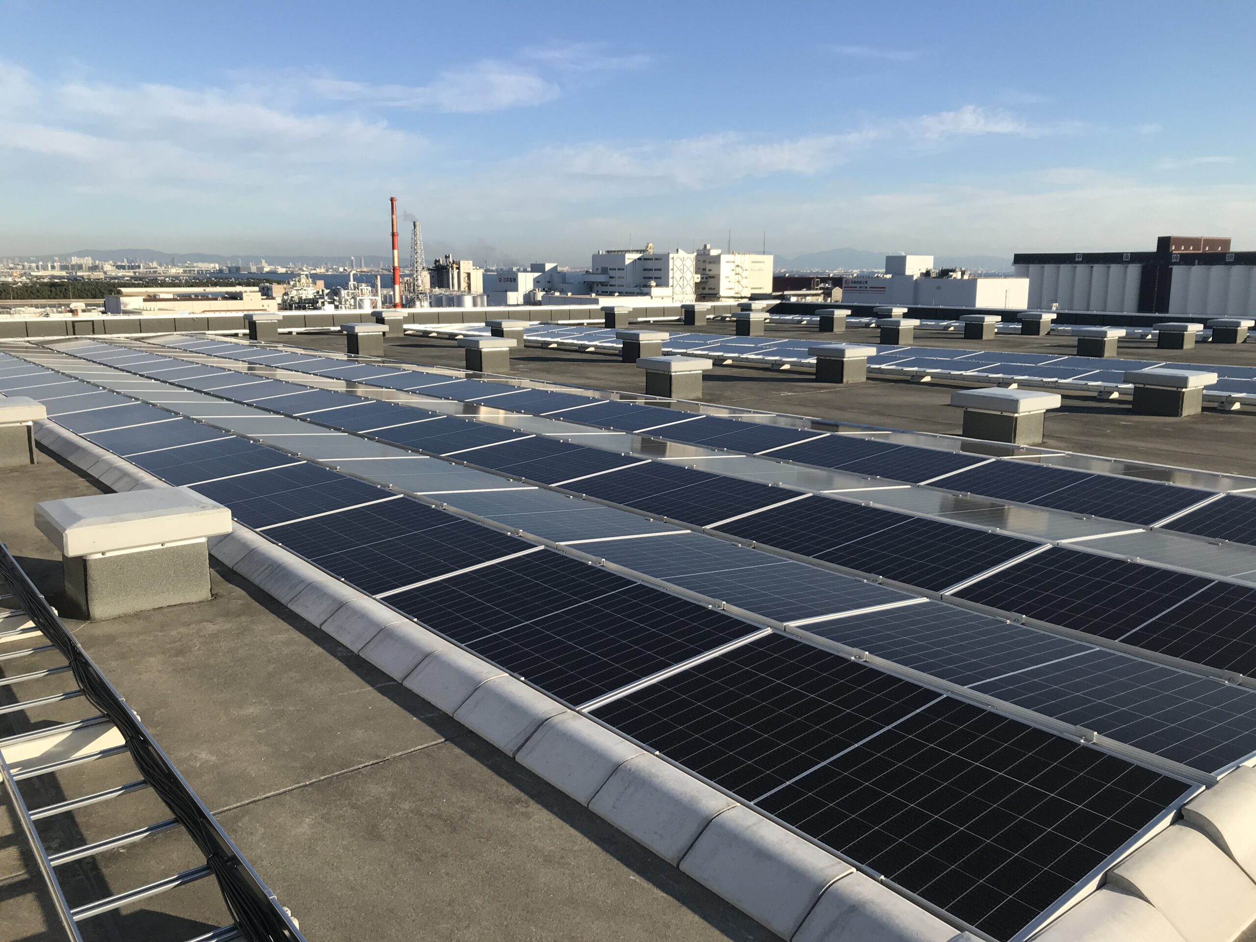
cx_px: 628
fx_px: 1016
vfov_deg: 49.7
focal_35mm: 28
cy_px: 471
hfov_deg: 63.4
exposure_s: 1/1916
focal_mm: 3.99
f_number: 1.8
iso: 20
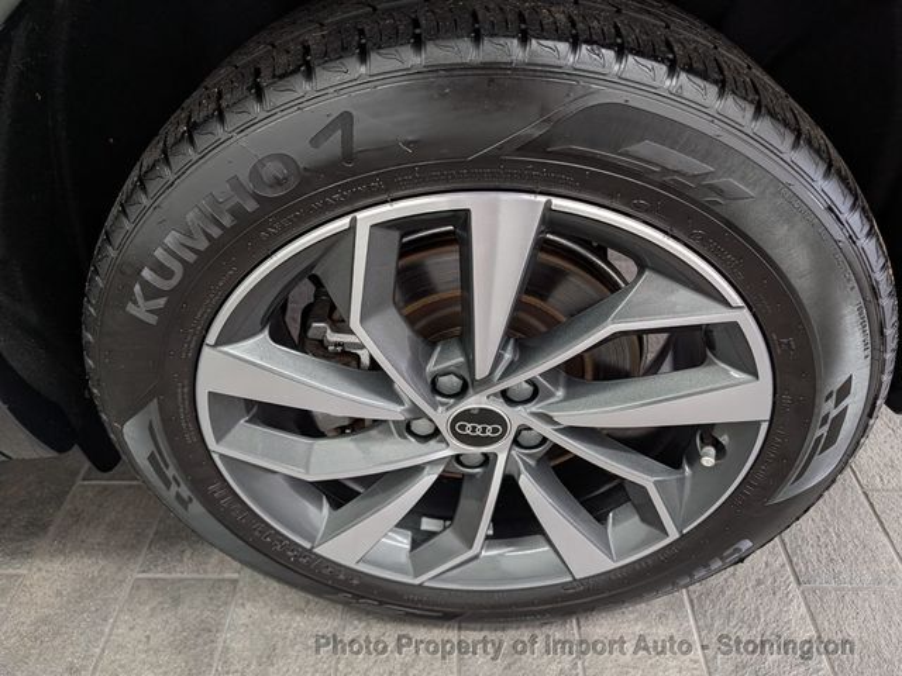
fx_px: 625
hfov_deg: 71.6
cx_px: 451
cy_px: 338
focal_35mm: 24
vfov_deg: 56.8
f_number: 1.68
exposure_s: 1/120
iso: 305
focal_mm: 6.9
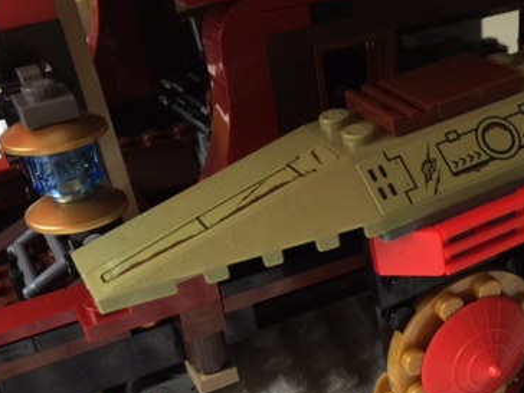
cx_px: 422
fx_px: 772
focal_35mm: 51
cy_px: 333
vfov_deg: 27.8
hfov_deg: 36.2
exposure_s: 1/30
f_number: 2.2
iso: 40
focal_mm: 4.15
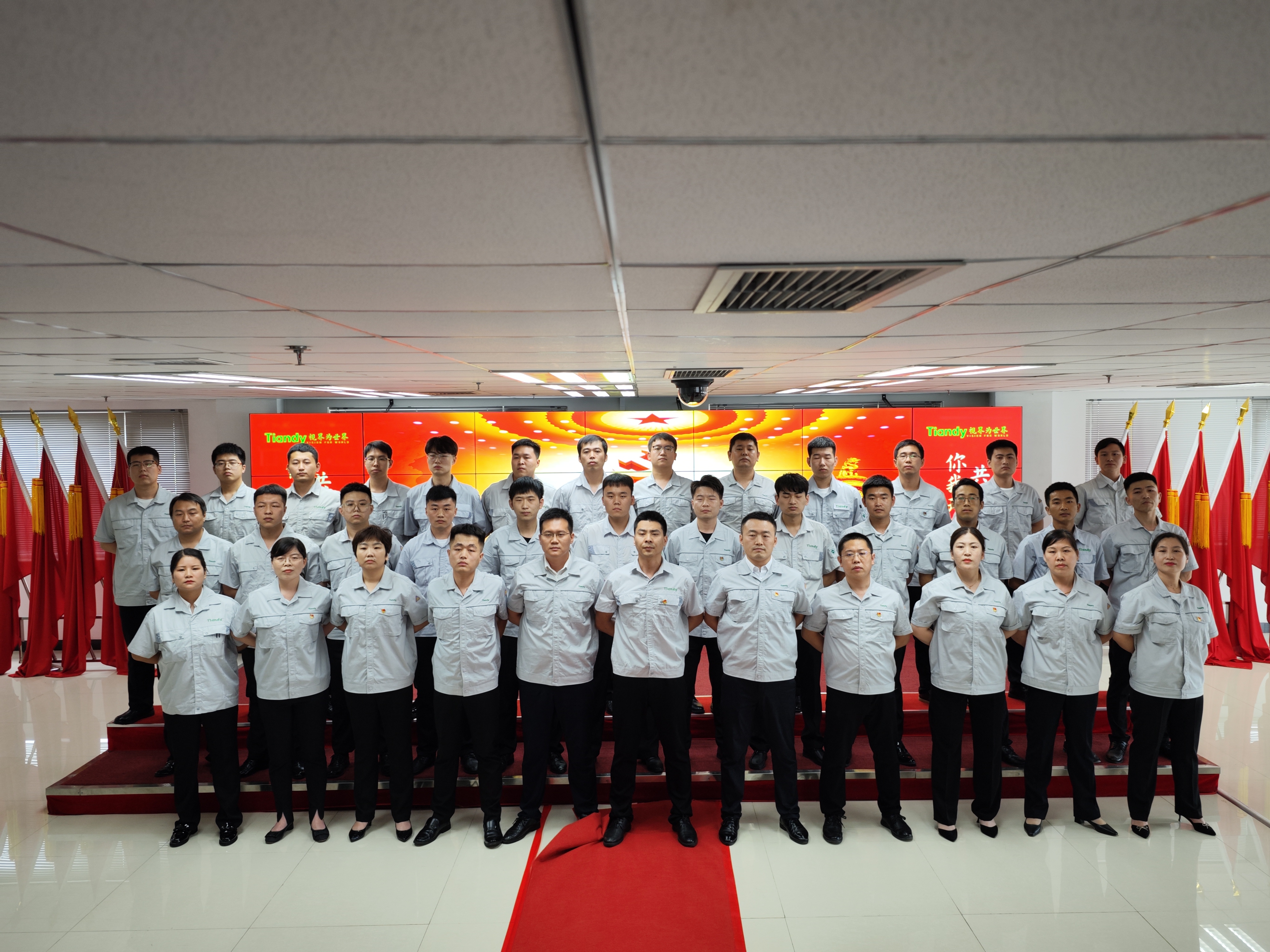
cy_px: 476
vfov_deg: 58.9
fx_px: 844
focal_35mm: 23
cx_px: 635
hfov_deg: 73.9
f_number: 1.9
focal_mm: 8.7
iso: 124
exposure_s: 1/100
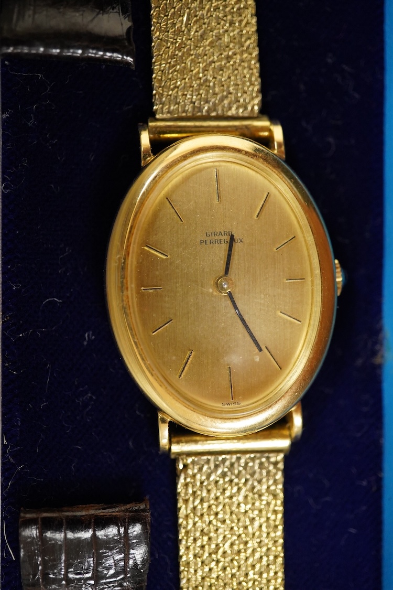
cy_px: 295
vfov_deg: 43.6
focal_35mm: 45
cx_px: 196
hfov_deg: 29.9
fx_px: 737
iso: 2500
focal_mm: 30
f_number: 6.3
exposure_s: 1/160
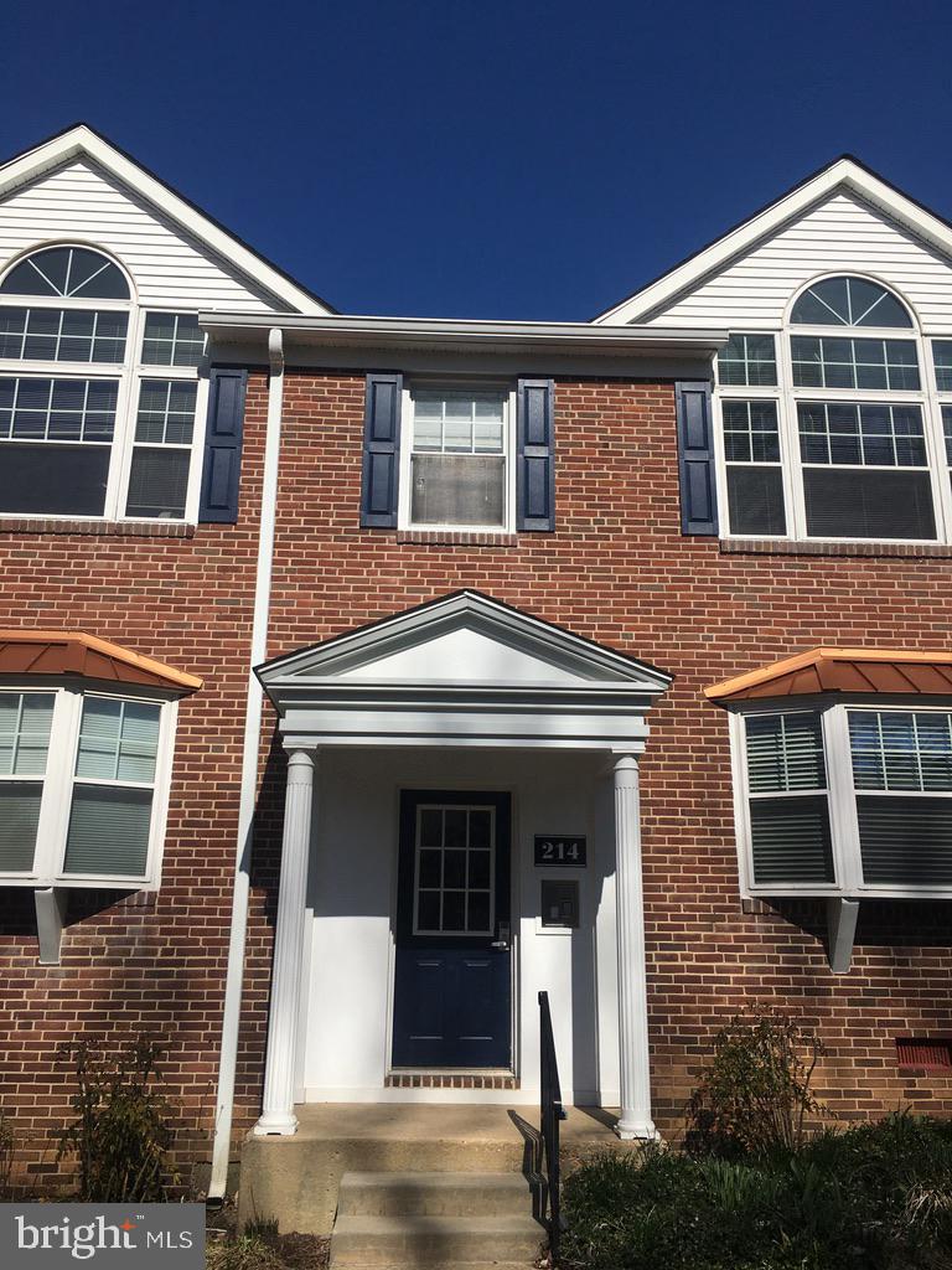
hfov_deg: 48.2
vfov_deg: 61.7
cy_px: 635
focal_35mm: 29
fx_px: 1063
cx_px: 476
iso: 25
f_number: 2.2
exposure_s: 1/3497
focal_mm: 4.15
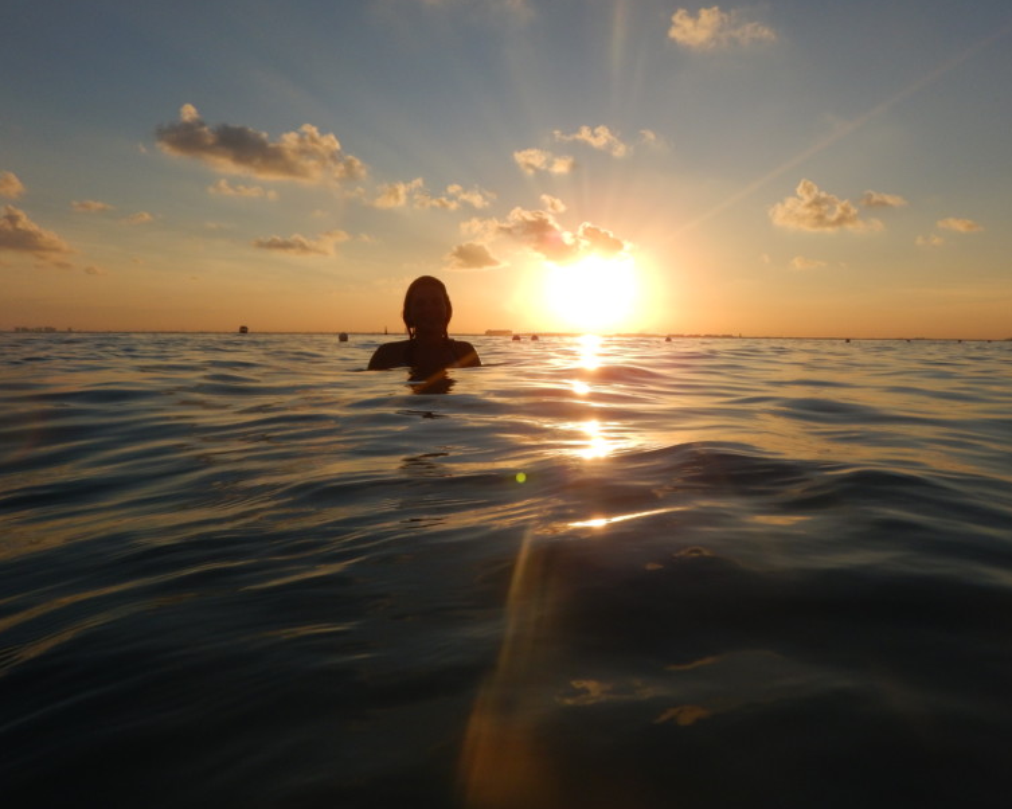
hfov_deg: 62.1
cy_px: 362
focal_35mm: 28
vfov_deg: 51.4
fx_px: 838
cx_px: 551
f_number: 8.2
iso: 125
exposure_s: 1/400
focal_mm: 4.3
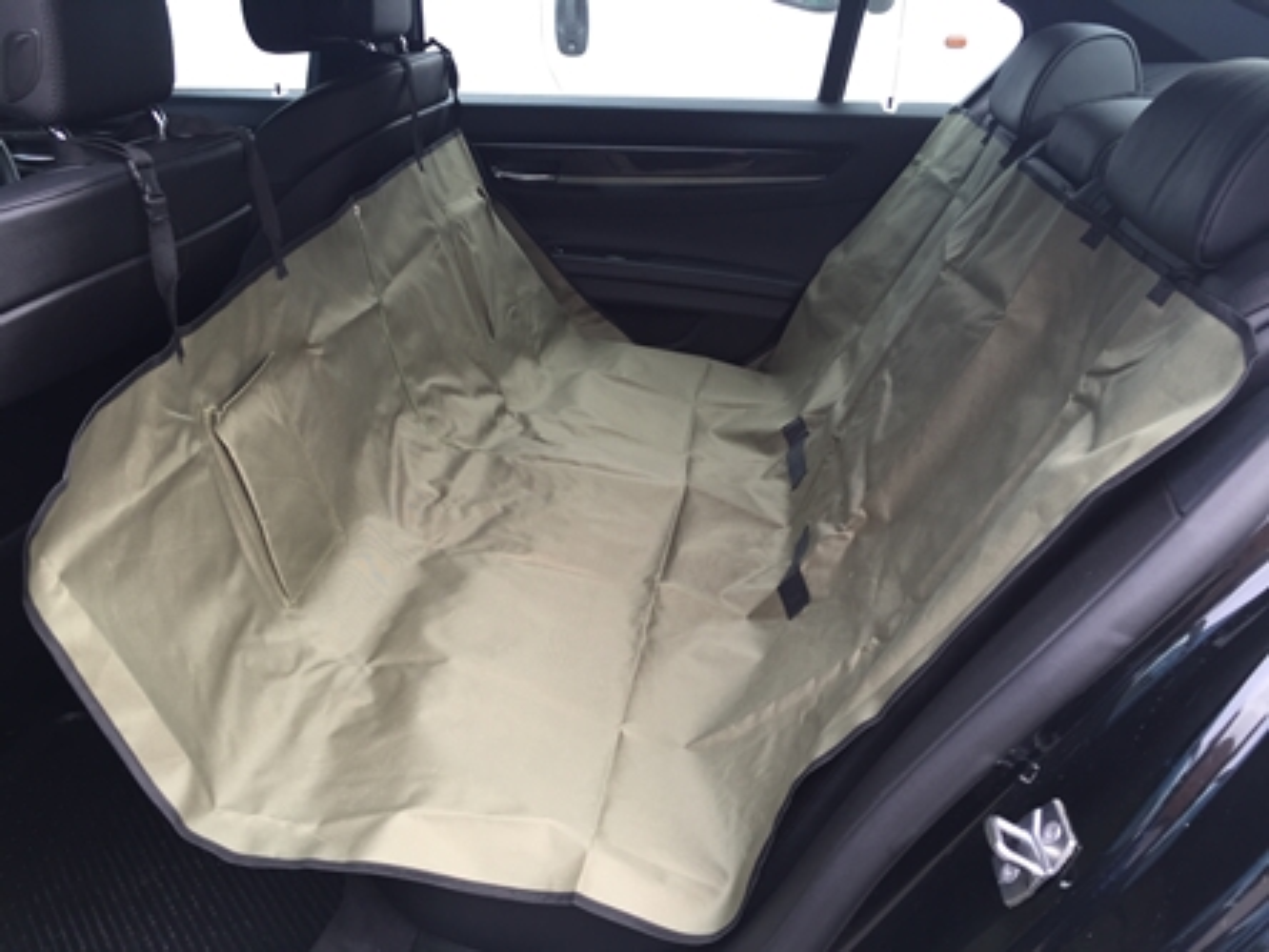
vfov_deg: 48.2
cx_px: 634
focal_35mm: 29
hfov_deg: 61.7
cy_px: 476
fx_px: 1063
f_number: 2.2
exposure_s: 1/50
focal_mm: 4.15
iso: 40
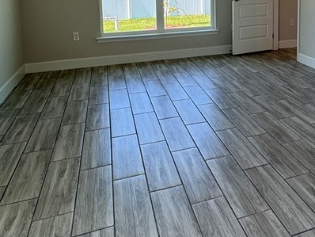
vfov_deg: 36.1
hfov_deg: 49.6
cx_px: 230
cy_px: 4
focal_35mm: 36
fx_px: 328
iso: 50
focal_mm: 2.22
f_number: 2.2
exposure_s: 1/120
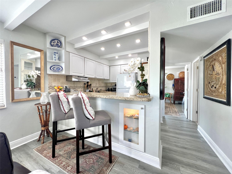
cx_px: 116
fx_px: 87
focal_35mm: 13
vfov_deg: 89.9
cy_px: 87
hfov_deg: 106.2
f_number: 1.8
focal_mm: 1.57
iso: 80
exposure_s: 1/120
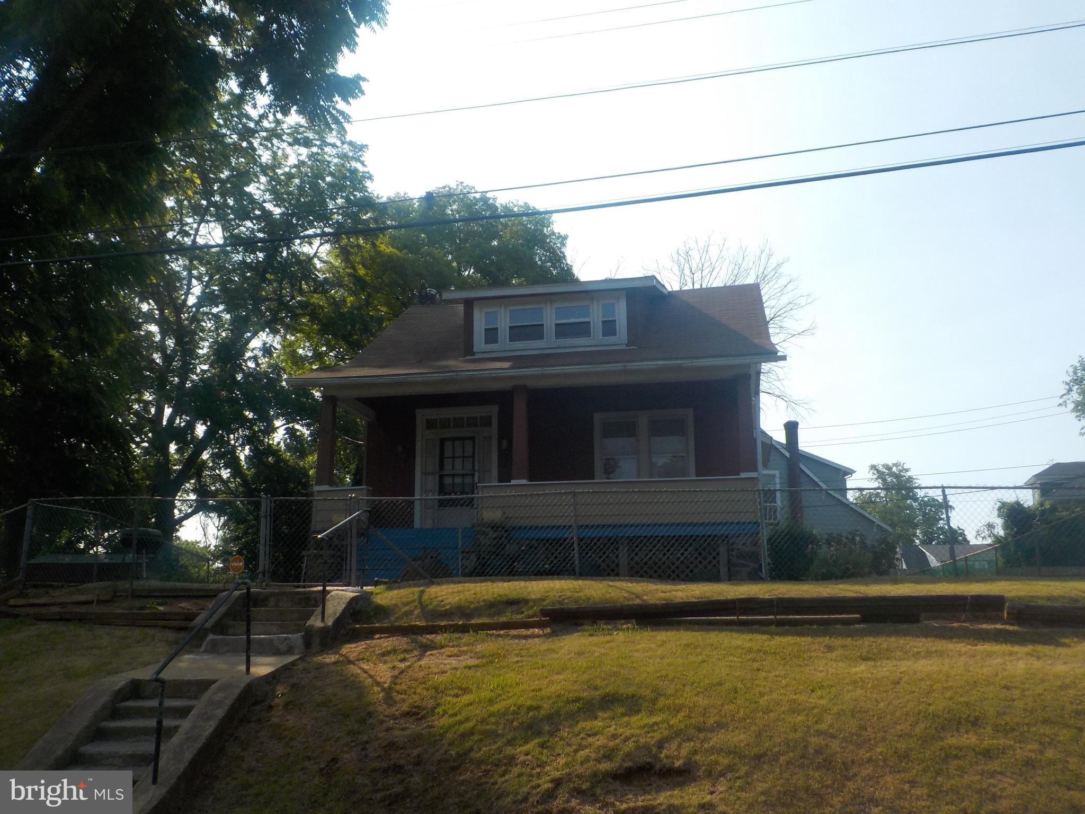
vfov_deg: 46.8
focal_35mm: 30
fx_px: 940
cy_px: 407
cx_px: 542
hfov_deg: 60.0
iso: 125
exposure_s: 1/1250
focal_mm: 4.1
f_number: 3.3
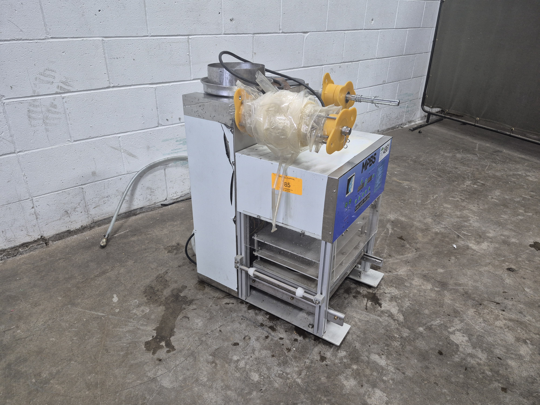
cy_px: 202
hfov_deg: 73.9
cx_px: 270
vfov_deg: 58.9
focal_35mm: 23
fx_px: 359
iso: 320
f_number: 1.8
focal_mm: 5.4
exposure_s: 1/120
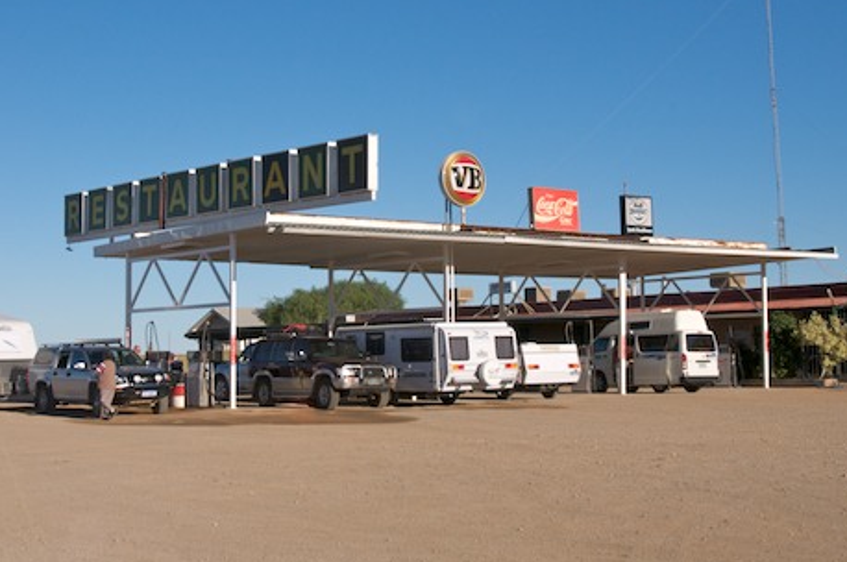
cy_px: 229
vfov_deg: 22.9
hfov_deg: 34.0
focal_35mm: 59
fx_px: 1386
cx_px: 392
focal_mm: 30
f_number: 13
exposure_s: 1/640
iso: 320
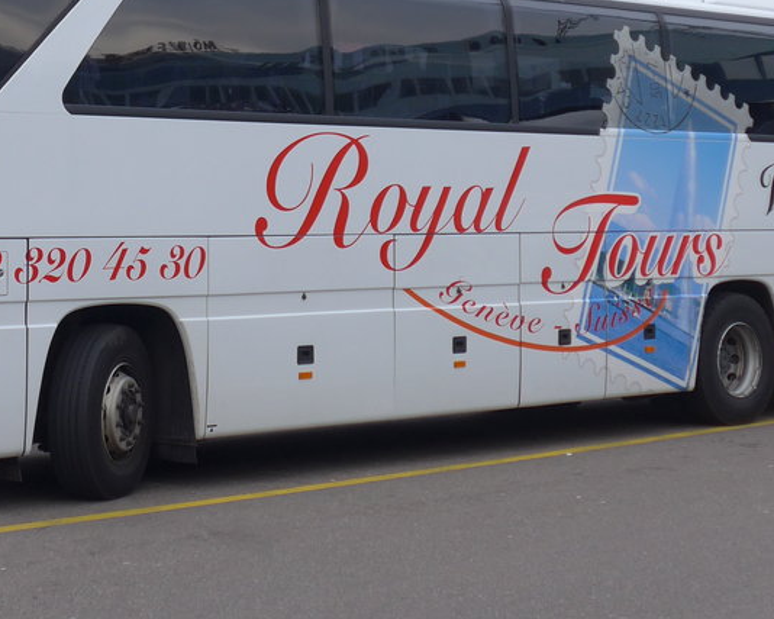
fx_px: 2061
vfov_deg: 16.8
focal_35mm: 90
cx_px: 229
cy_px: 55
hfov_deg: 21.1
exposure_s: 1/60
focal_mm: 8.4
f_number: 2.6
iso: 100
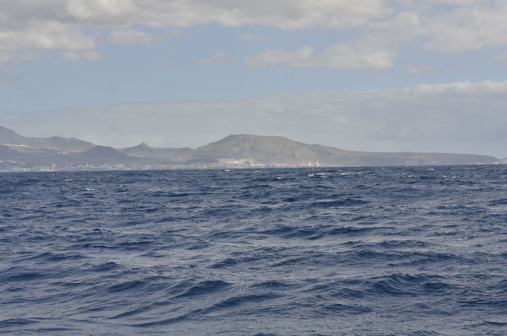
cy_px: 168
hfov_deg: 27.0
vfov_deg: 18.1
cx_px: 254
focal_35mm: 75
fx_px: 1054
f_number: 13
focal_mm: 50
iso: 250
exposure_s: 1/640
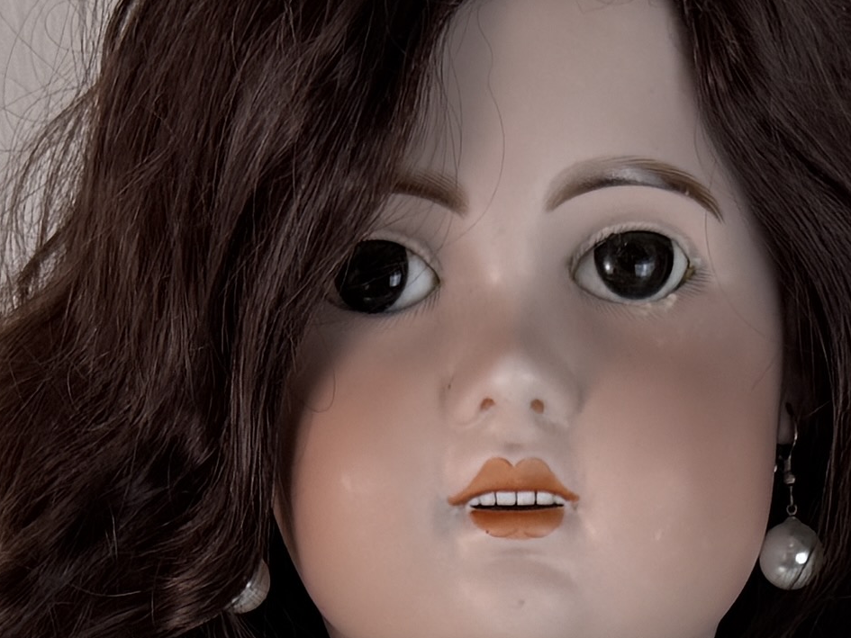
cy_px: 1550
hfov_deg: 13.6
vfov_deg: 9.2
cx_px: 600
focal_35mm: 145
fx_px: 3565
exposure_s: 1/356
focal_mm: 6.76
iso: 80
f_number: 1.78
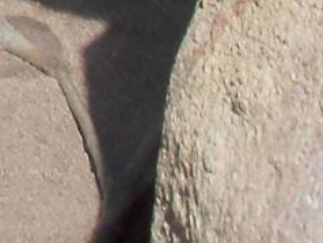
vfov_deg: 5.8
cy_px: -536
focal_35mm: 235
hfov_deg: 7.4
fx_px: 2195
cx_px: -664
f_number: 5.5
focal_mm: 6.3
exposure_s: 1/400
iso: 80
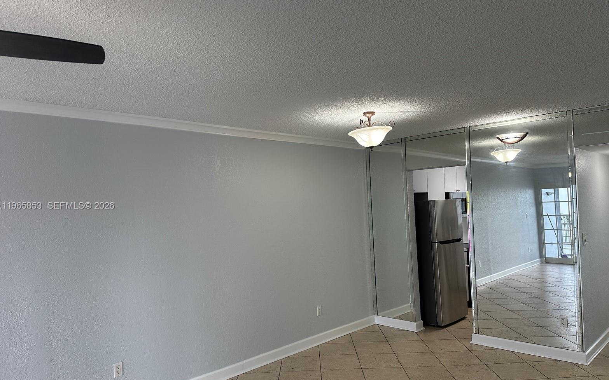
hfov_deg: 70.4
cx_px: 304
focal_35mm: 26
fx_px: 431
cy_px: 206
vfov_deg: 47.5
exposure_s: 1/120
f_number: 1.78
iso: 125
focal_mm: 6.86
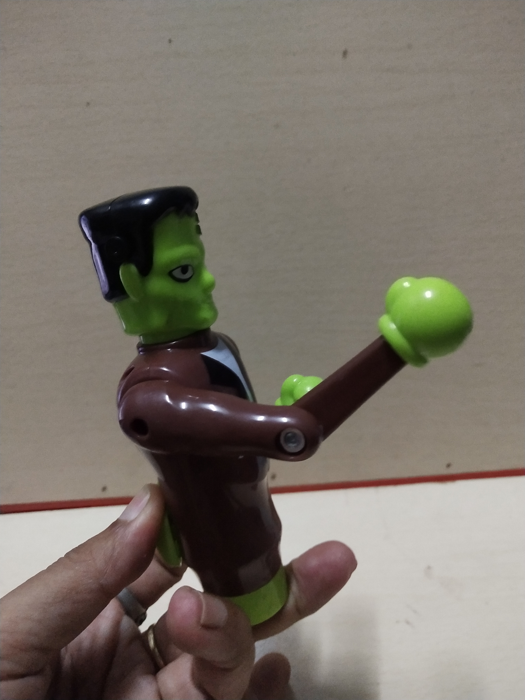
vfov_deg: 60.0
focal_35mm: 30
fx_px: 607
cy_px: 350
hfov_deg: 46.8
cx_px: 262
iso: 717
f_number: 1.8
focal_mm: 3.95
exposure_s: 1/33.3
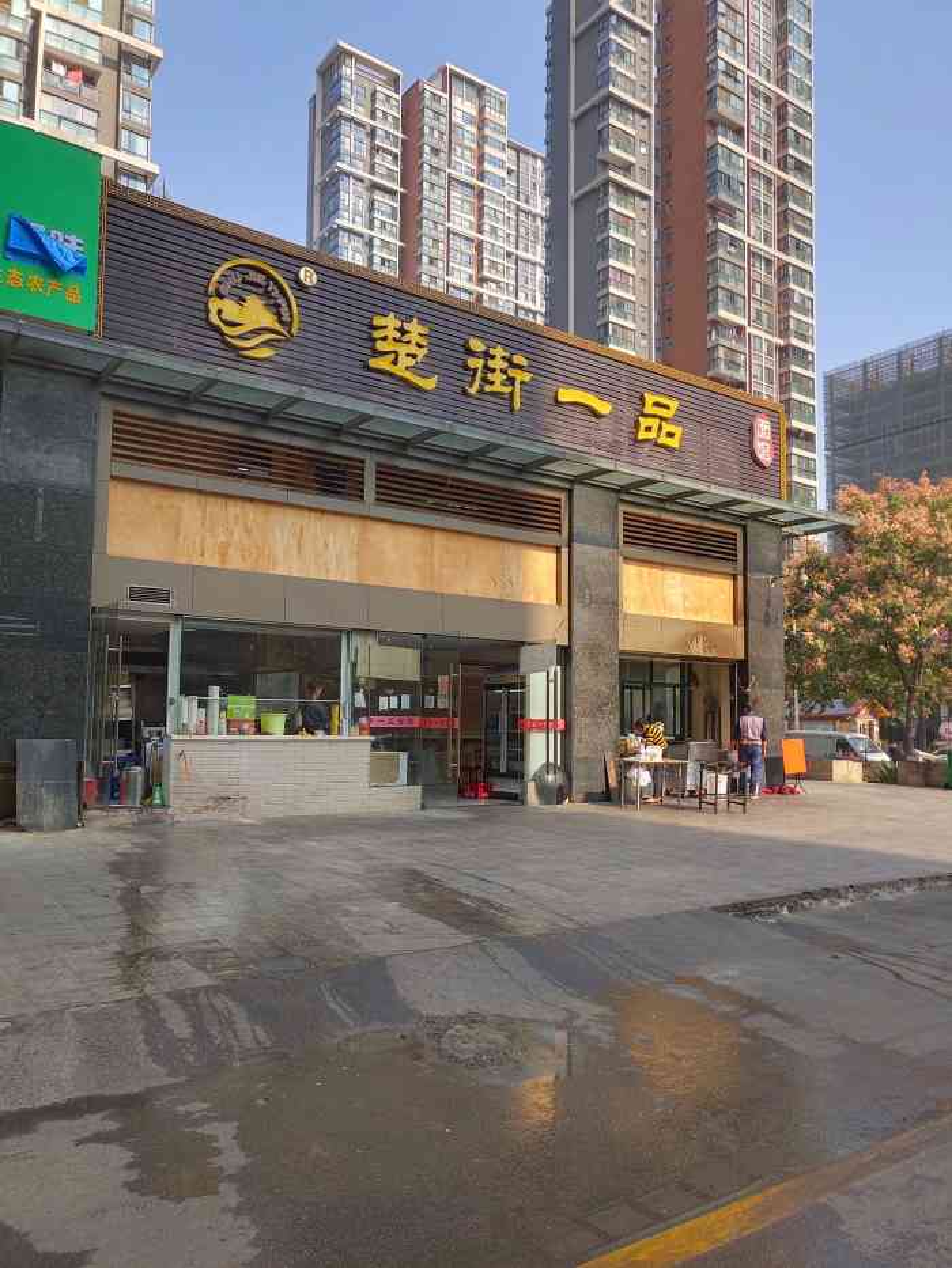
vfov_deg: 60.0
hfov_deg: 46.8
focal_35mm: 30
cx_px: 476
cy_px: 634
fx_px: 1100
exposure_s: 1/714
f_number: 1.8
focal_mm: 4.35
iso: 50
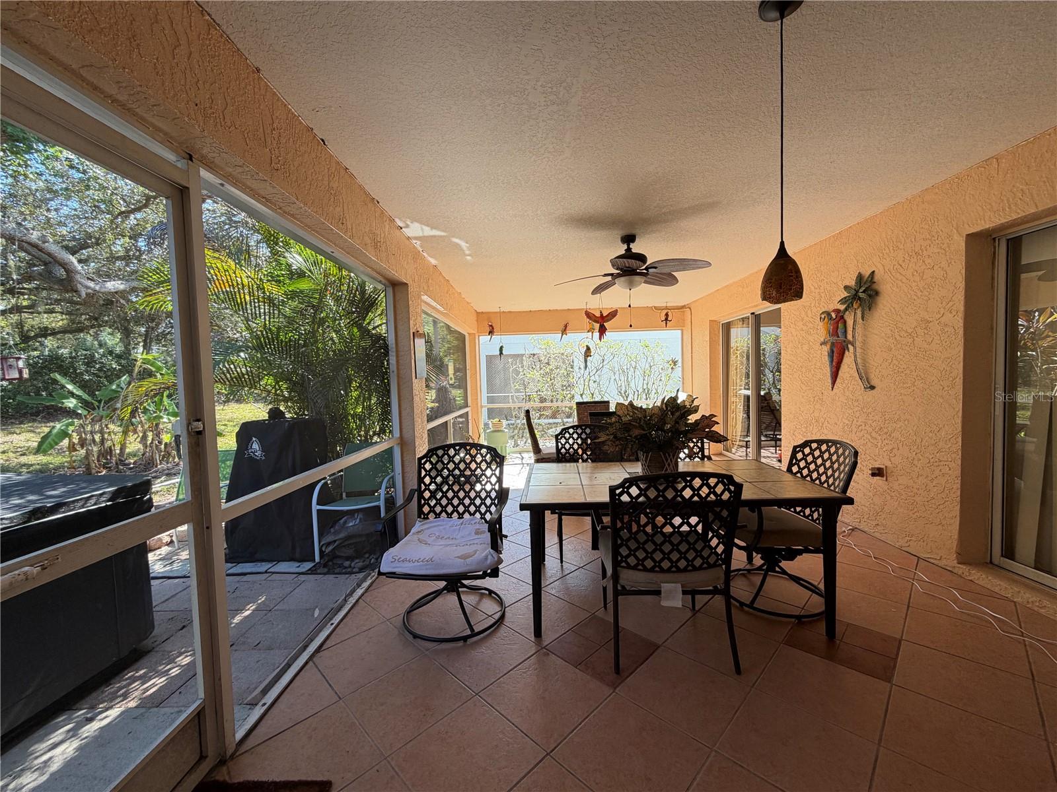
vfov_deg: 85.7
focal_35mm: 14
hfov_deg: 102.1
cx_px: 528
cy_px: 396
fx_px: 427
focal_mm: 2.22
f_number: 2.2
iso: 64
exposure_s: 1/121
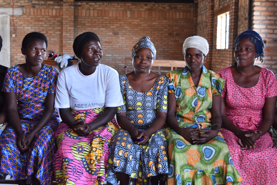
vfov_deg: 23.8
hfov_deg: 35.1
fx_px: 439
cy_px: 92
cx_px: 138
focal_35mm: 57
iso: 1000
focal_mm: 38
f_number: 4.8
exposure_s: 1/60
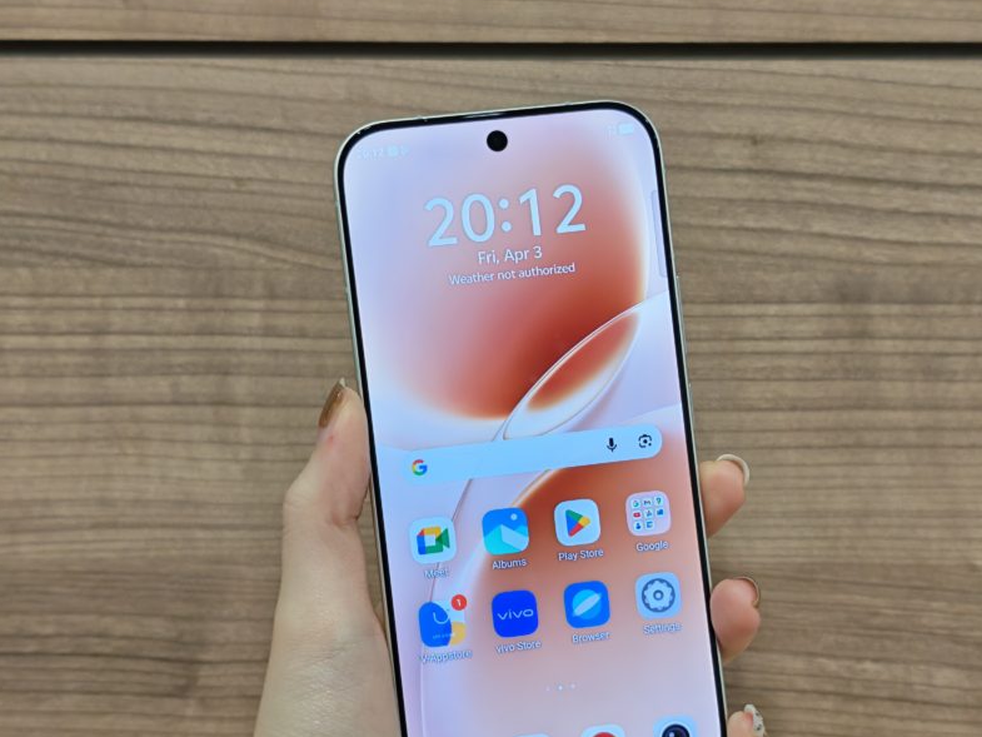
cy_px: 440
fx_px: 1702
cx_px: 533
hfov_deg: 32.2
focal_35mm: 60
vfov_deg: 24.4
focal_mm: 5.4
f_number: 1.6
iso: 80
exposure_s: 1/50
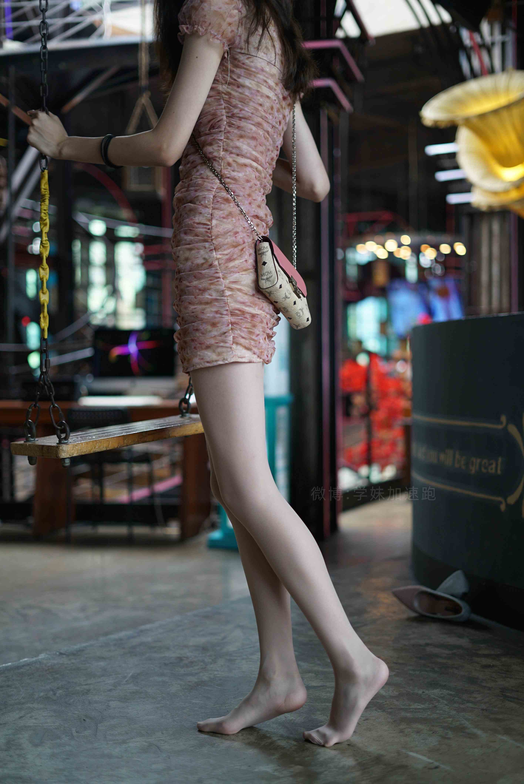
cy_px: 392
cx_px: 262
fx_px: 1090
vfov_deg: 39.6
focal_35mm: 50
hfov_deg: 27.0
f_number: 1.8
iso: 200
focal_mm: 50
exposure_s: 1/40
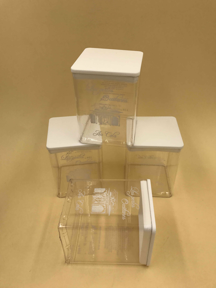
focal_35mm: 28
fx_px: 233
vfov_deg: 63.4
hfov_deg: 49.7
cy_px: 144
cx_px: 108
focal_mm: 3.99
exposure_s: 1/1350
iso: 20
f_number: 1.8
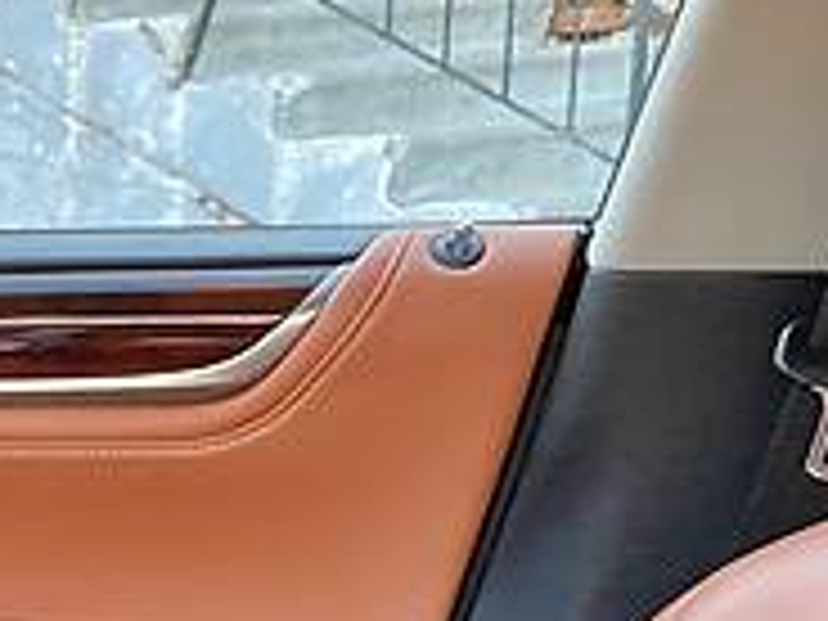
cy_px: 936
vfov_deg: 12.5
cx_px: -814
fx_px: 2703
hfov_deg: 14.5
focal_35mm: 113
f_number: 1.8
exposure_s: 1/54
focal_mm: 4.2
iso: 160
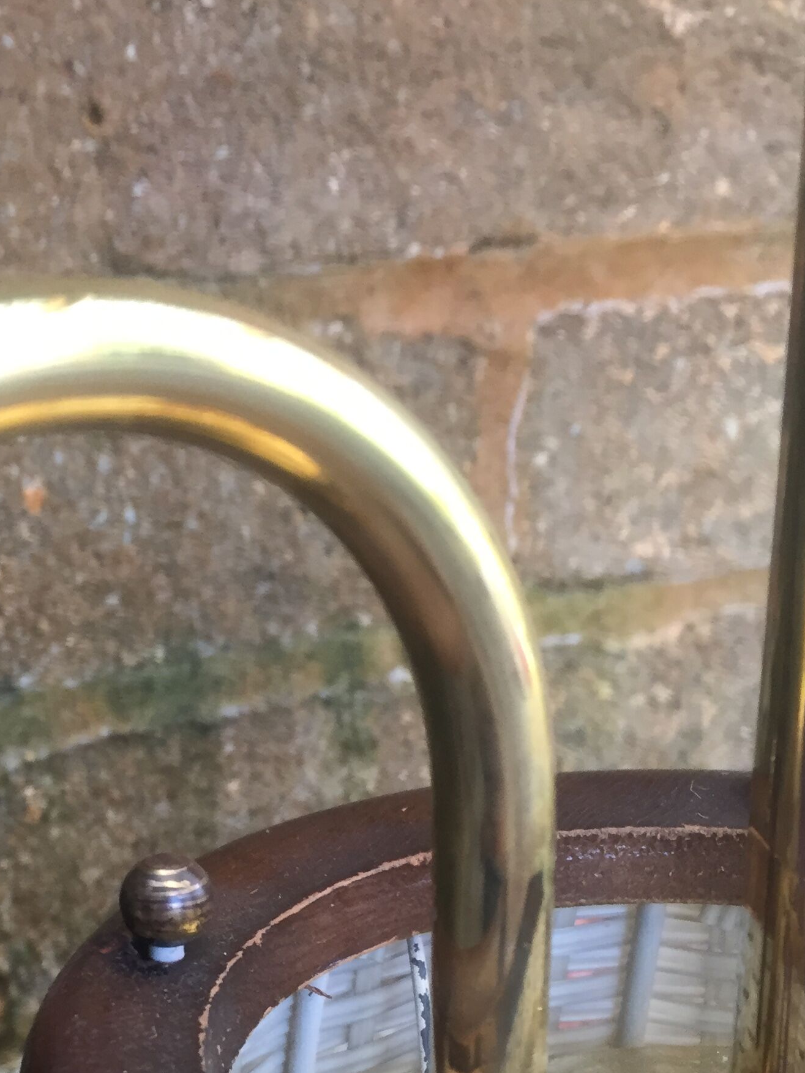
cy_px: 966
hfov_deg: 26.5
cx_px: 146
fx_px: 1674
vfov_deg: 33.6
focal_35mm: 54
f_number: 2.2
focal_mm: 4.15
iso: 50
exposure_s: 1/33
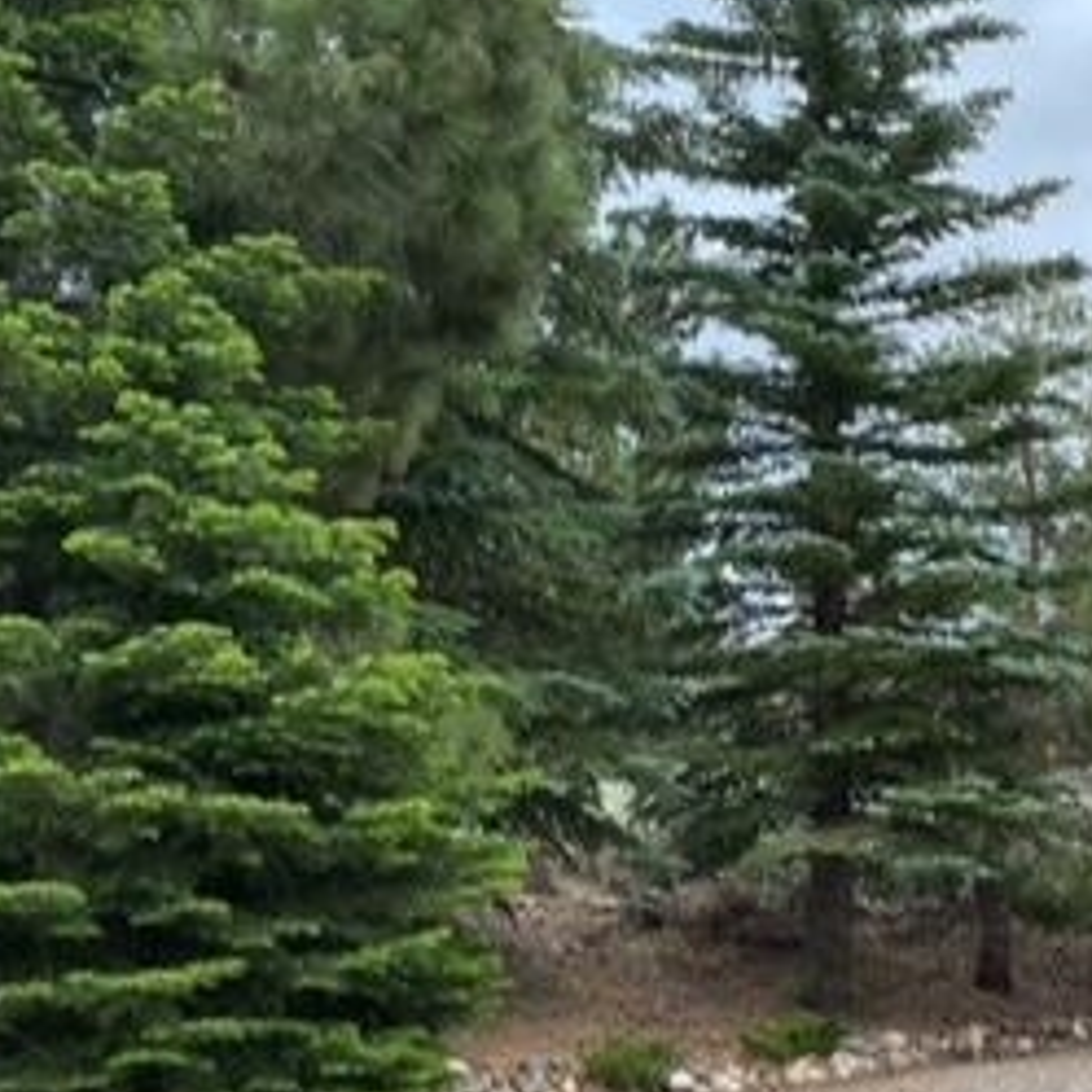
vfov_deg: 28.8
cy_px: 772
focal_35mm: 59
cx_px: 1390
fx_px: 2106
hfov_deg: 25.4
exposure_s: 1/121
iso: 40
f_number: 1.6
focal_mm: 4.2
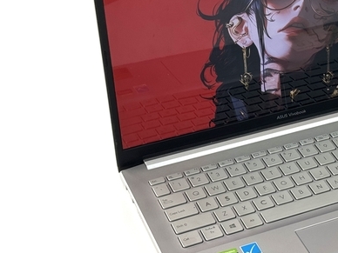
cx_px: 326
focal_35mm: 99
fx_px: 967
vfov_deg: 14.9
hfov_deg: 19.3
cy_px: 107
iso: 50
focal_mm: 6.76
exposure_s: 1/121
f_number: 1.78
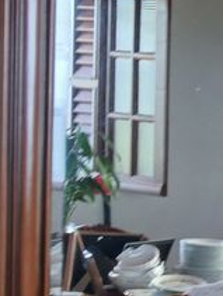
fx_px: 1053
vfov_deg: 15.9
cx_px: 565
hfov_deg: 10.2
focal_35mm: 123
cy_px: 227
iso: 80
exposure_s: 1/50
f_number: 1.8
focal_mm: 3.98
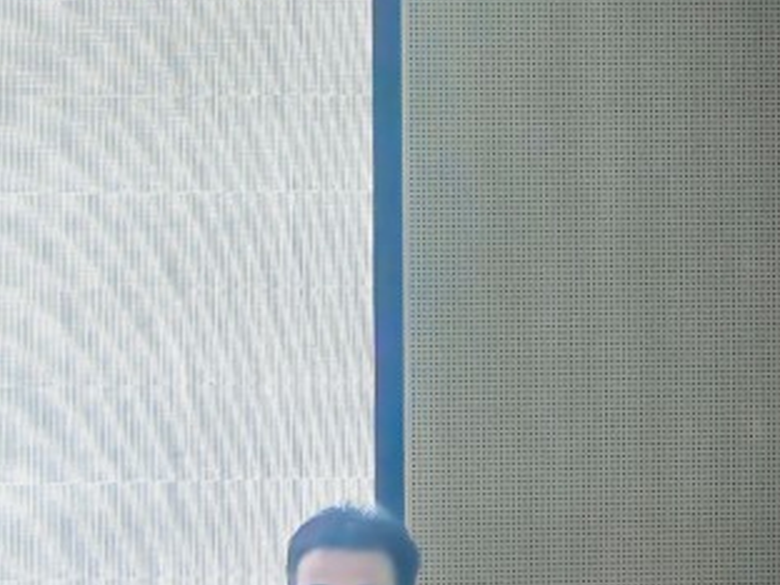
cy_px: 328
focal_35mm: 250
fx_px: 5633
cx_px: 348
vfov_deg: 5.9
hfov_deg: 7.9
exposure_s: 1/100
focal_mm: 14.92
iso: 125
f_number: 3
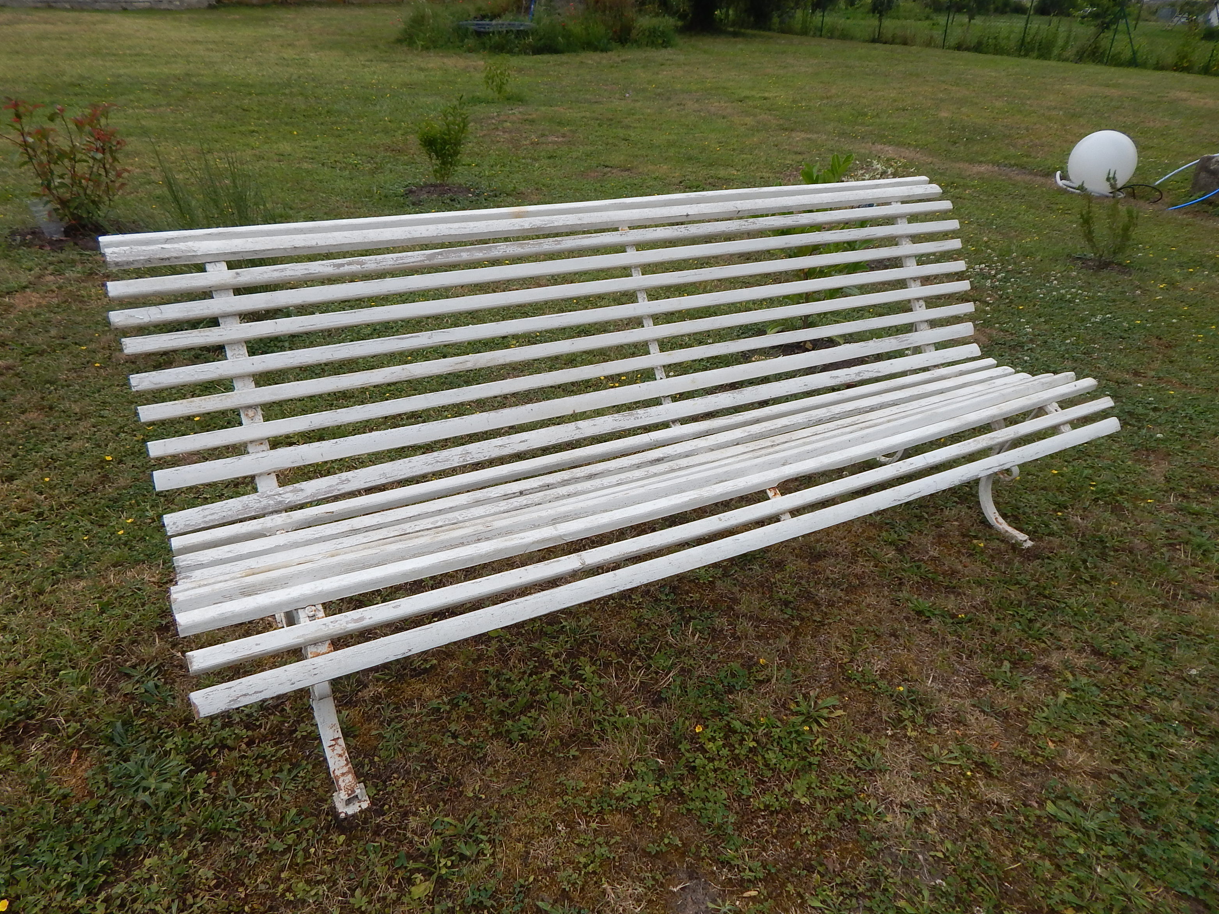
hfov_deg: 73.9
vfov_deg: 58.9
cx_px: 612
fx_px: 810
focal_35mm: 23
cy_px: 446
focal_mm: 4
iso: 125
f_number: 3
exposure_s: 1/500
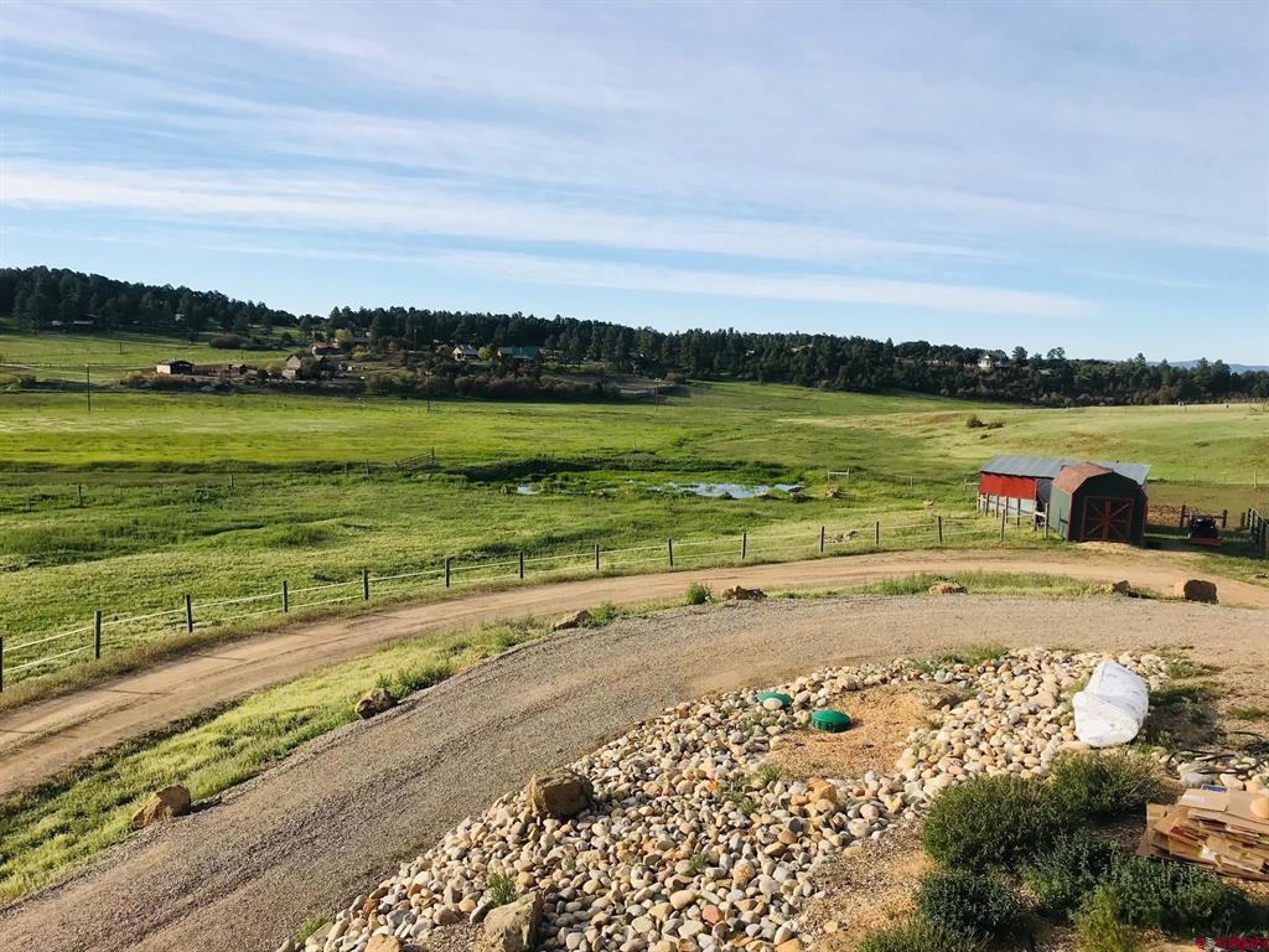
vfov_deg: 49.7
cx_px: 634
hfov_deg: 63.4
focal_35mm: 28
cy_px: 476
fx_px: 1026
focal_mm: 3.99
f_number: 1.8
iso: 20
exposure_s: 1/1650
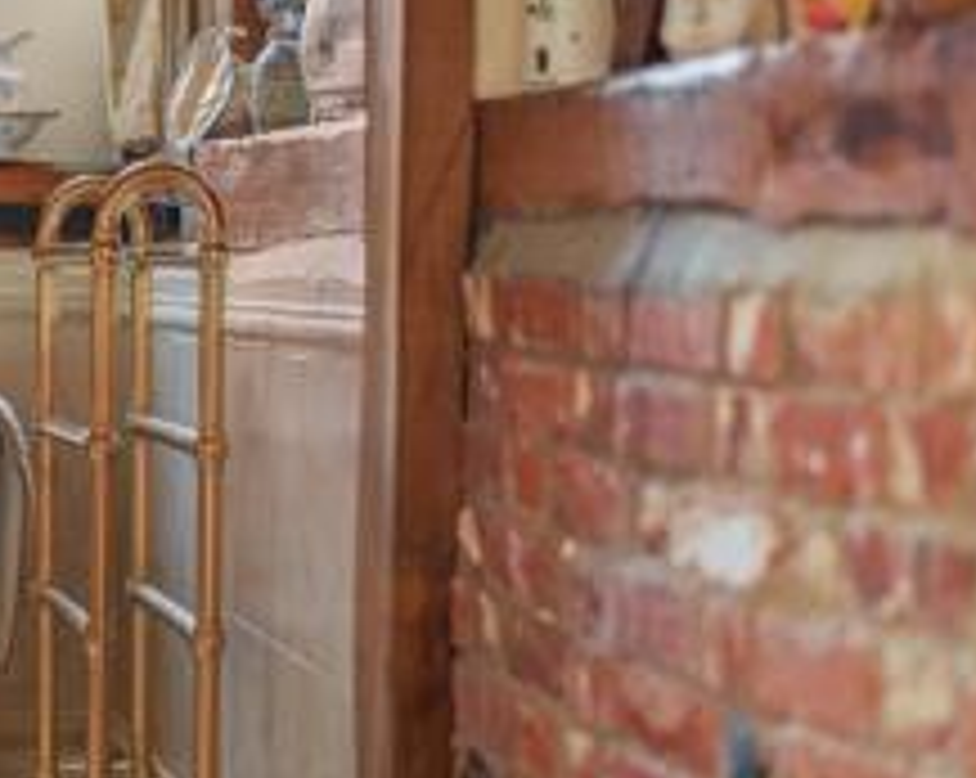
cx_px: 153
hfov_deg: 18.4
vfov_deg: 14.9
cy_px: 272
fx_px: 2971
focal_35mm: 103
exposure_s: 1/2
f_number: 1.8
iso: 400
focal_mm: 50
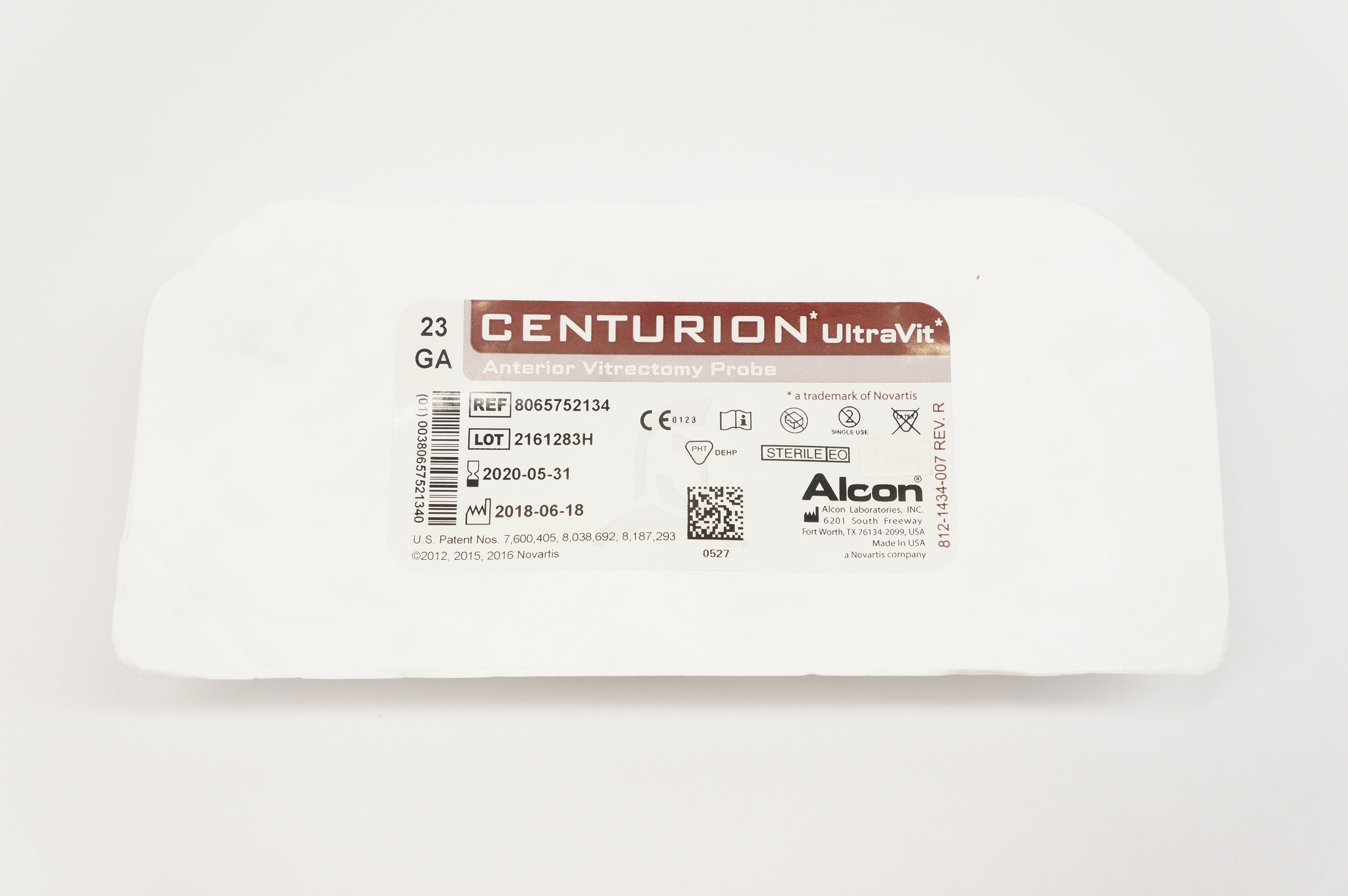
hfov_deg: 42.4
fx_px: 1739
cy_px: 448
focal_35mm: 46
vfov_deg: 28.9
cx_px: 674
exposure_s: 1/60
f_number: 6.3
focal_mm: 31
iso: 400
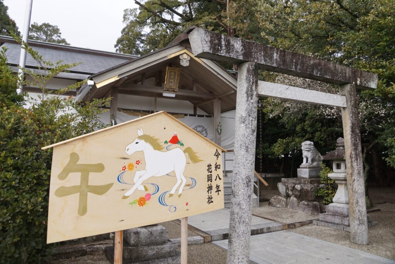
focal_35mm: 27
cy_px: 132
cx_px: 198
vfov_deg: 48.0
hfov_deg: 67.4
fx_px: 296
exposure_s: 1/100
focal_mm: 18
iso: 100
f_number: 5
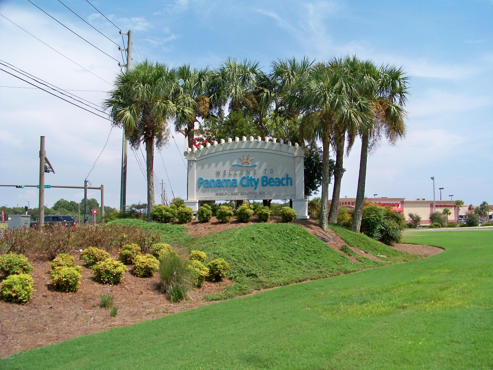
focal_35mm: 33
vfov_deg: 42.9
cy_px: 185
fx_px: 470
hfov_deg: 55.4
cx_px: 246
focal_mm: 5.85
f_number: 4
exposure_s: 1/800
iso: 100
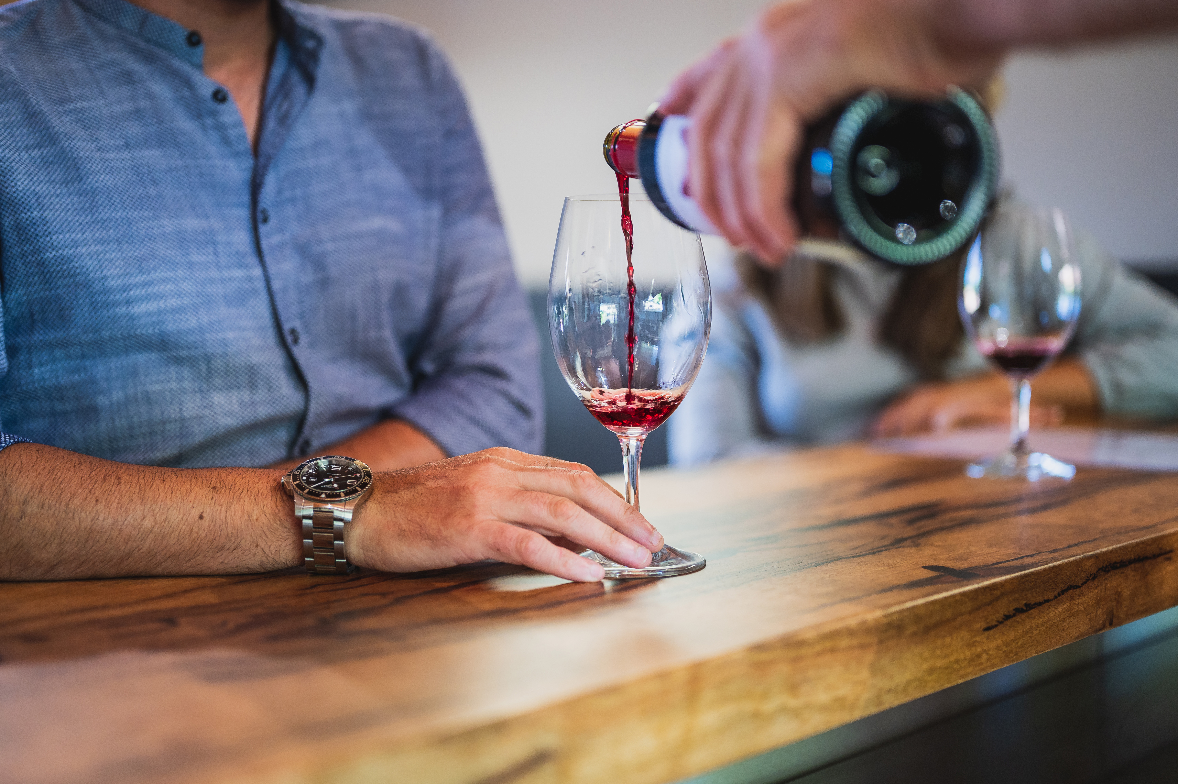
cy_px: 392
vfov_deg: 27.0
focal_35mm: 50
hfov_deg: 39.6
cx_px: 589
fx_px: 1635
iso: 800
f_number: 1.8
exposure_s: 1/250
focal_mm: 50
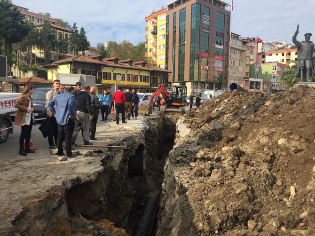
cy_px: 118
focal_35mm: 29
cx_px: 158
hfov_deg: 61.7
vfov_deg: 48.2
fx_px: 264
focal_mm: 4.15
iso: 32
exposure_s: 1/1319
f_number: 2.2
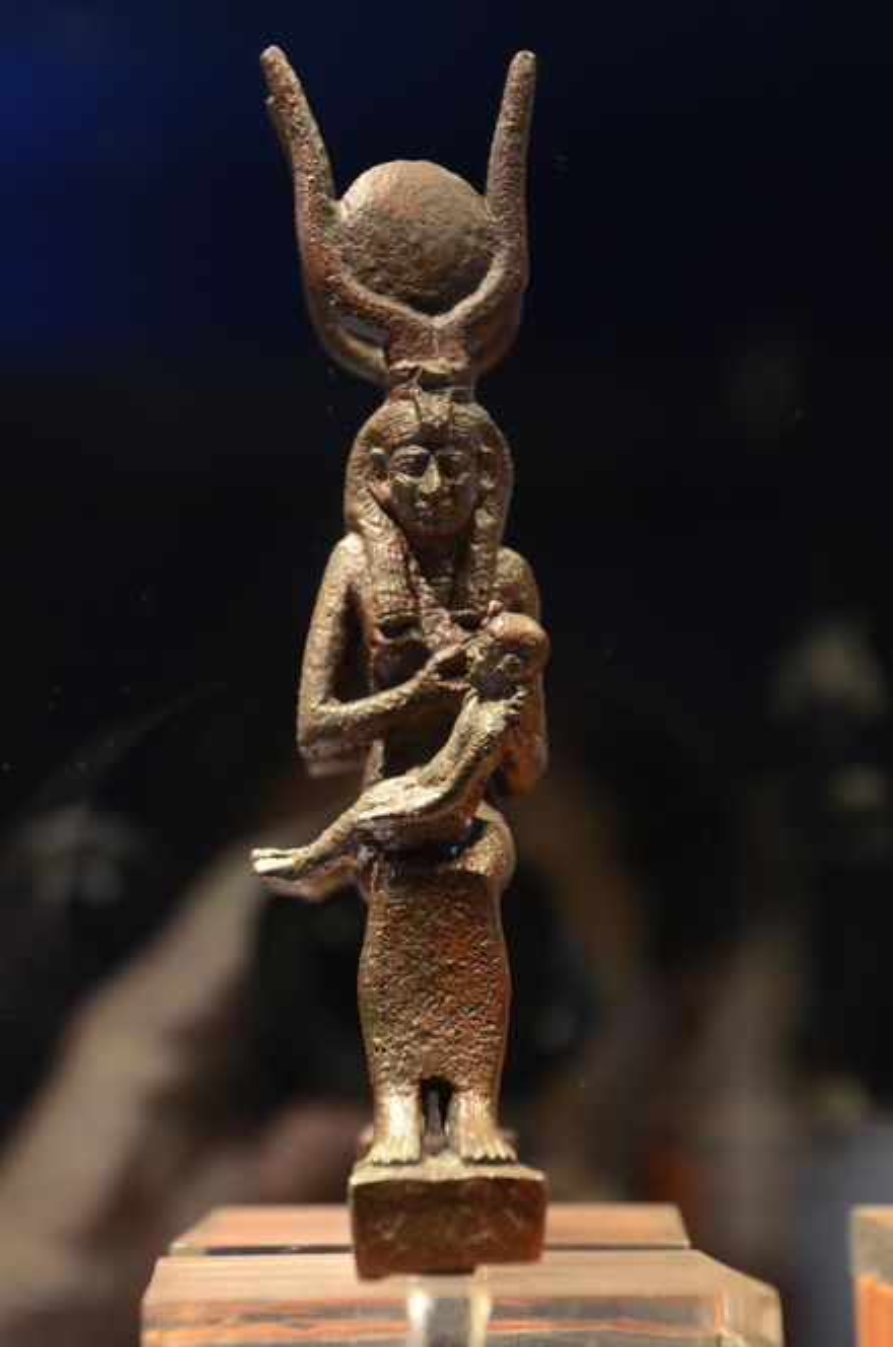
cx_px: 446
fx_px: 3923
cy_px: 674
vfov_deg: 19.5
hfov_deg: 13.0
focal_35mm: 105
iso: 1000
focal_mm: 70
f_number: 5.3
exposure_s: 1/20
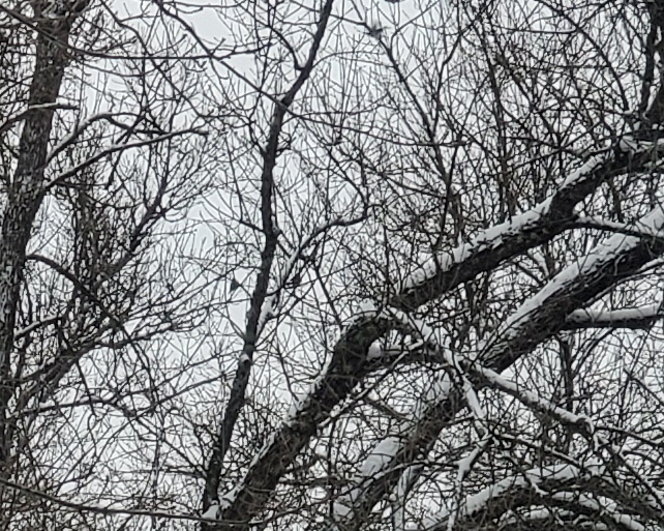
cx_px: -305
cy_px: 898
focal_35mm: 319
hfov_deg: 6.0
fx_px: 6266
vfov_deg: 4.8
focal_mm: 6
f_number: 2.4
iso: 50
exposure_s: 1/303
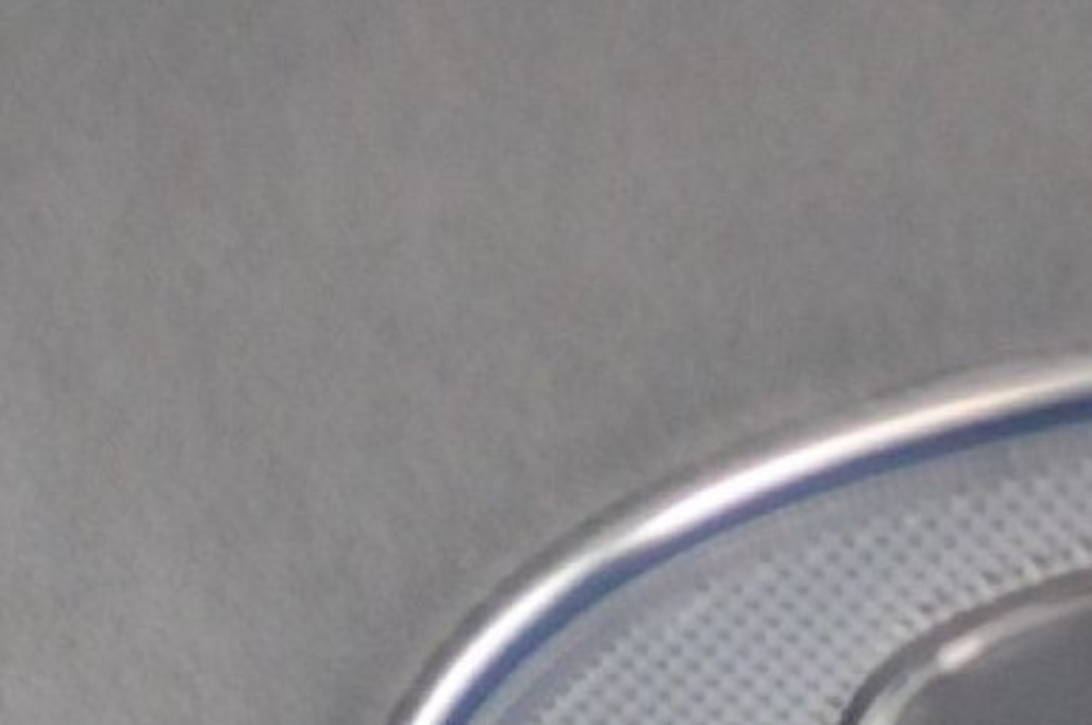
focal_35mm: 391
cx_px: 1951
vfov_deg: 3.4
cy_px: 2125
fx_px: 11845
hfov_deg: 5.2
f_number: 5.6
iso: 2000
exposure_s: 1/400
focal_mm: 40
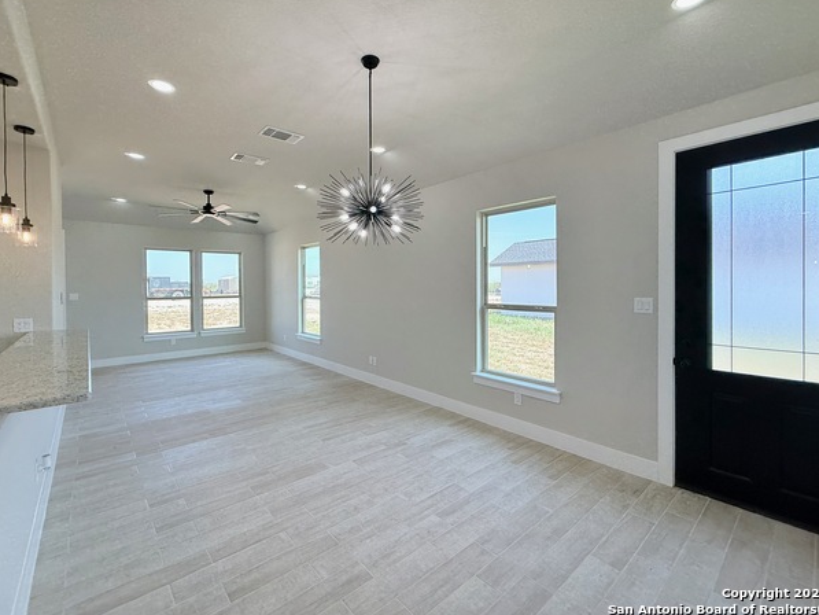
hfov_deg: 98.1
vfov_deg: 81.7
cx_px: 392
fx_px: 355
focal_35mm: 15
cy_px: 288
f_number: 2.2
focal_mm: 2.22
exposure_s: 1/120
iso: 80
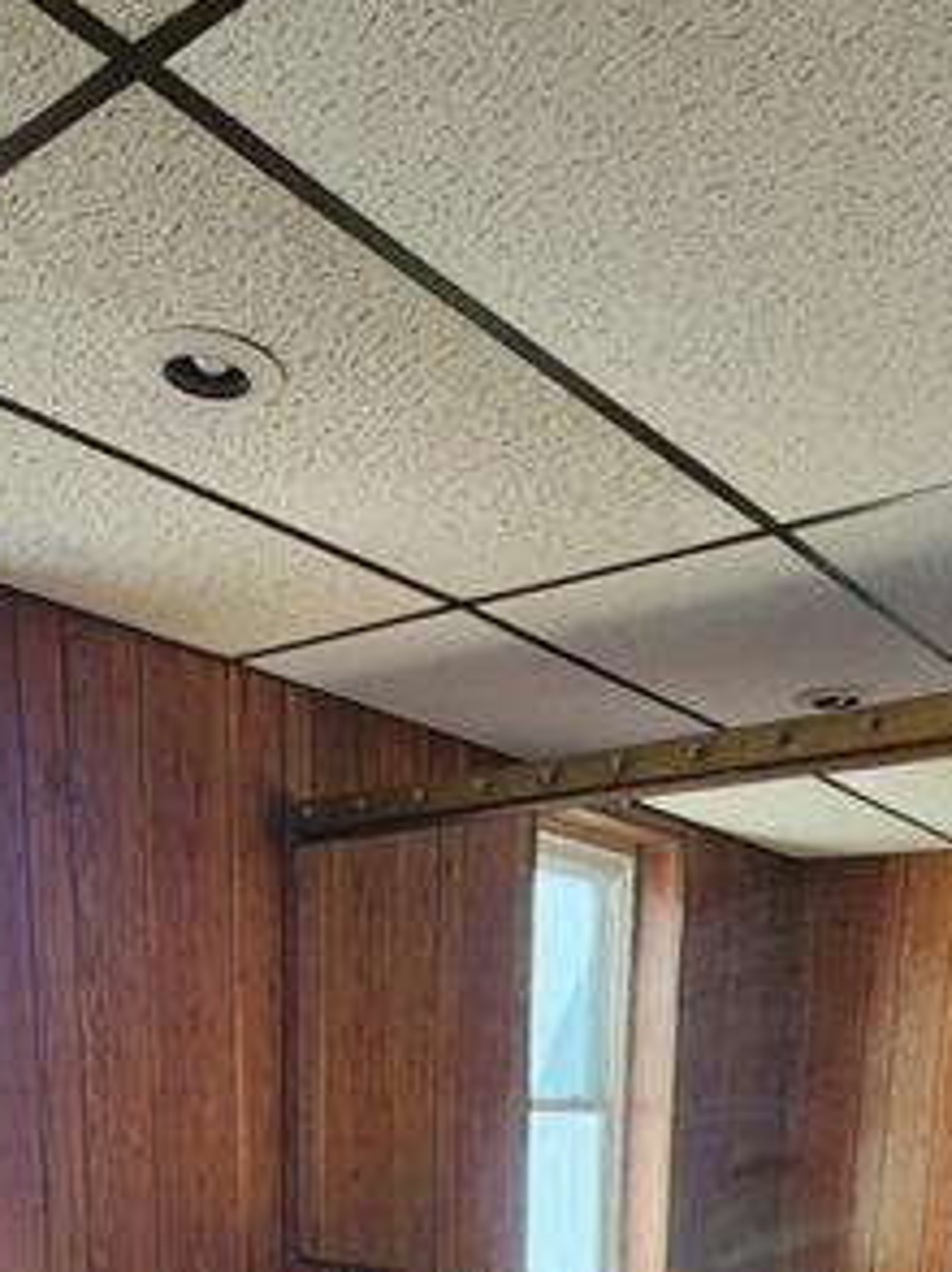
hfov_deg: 41.7
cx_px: 428
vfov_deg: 42.3
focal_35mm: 34
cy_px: 1406
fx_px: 1249
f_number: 2.2
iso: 80
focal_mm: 2.2
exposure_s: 1/120
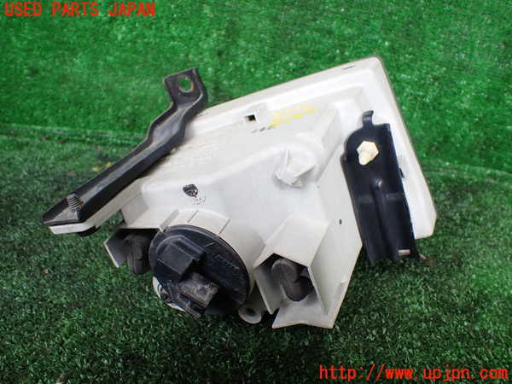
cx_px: 256
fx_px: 444
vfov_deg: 46.8
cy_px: 192
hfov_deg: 60.0
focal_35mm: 30
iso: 160
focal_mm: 5.4
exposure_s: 1/125
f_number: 2.3
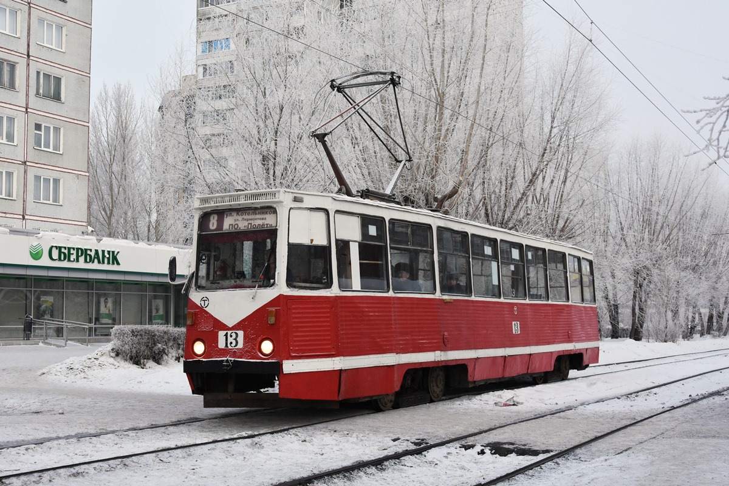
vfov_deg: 28.1
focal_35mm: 48
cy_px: 243
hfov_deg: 41.1
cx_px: 364
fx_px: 972
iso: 800
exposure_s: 1/500
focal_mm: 32
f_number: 8
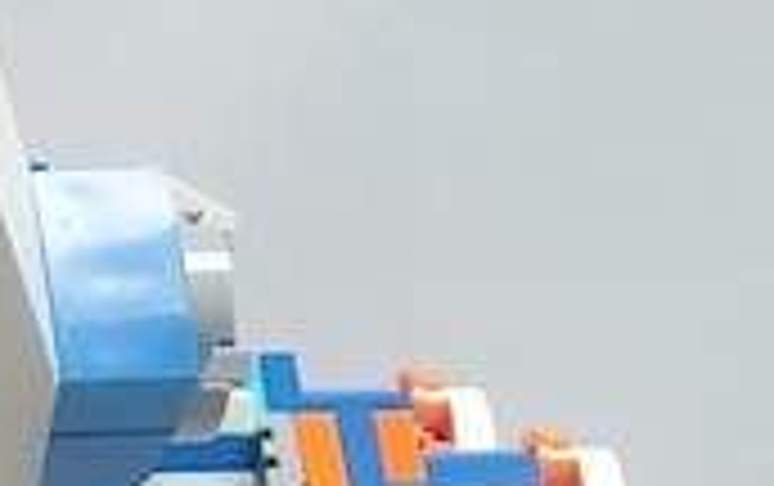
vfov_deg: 8.7
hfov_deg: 14.5
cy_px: 1166
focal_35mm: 138
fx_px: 2915
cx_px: -234
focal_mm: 4.65
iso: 64
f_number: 2.6
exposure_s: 1/125
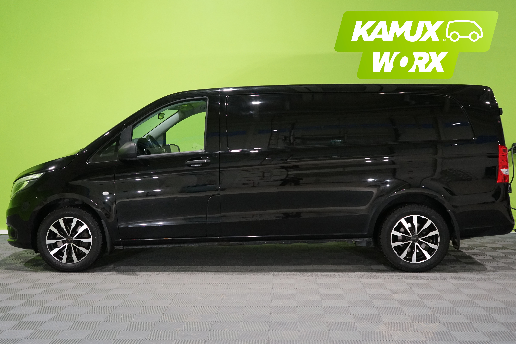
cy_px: 168
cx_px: 258
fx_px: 573
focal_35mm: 40
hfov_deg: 48.5
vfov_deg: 33.4
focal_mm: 39
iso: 3200
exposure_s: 1/160
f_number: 4
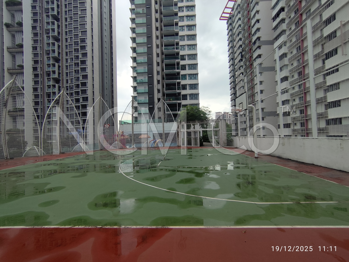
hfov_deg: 94.5
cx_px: 174
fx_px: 161
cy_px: 131
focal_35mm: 16
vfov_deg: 78.2
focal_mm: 1.65
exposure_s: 1/912
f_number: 2.2
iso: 50
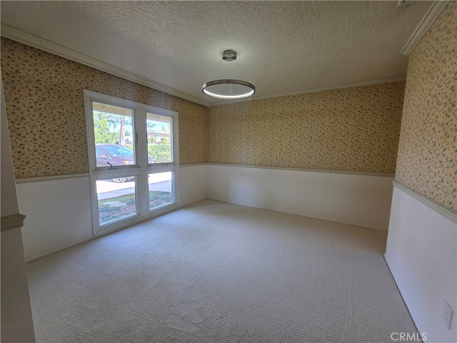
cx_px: 228
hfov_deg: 106.2
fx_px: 172
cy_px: 172
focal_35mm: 13
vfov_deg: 89.9
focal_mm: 2.2
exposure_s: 1/120
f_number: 1.9
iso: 80
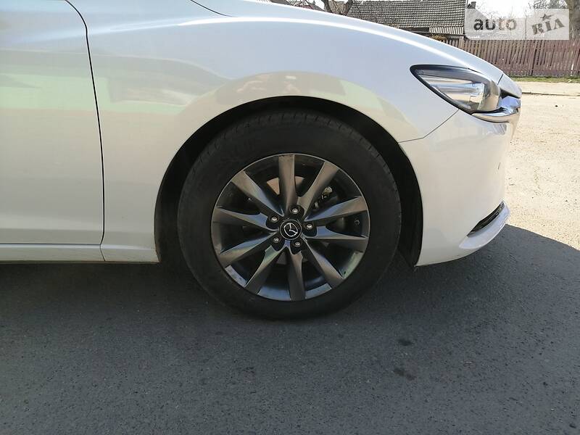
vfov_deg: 51.4
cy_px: 218
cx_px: 290
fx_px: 452
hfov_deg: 65.3
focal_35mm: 27
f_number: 1.8
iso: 50
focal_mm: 3.9
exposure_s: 1/549
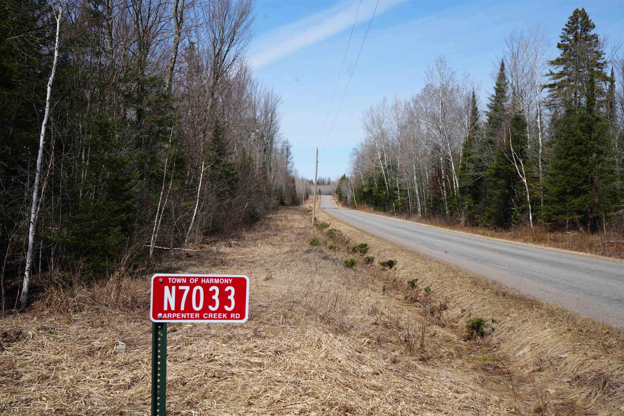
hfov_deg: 50.7
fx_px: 659
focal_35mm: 38
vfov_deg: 35.1
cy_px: 208
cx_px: 312
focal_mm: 38
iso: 100
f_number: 10
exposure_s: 1/160
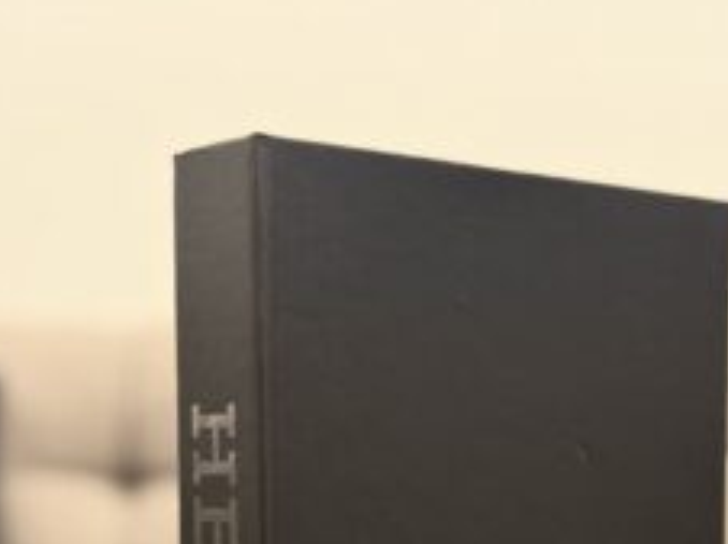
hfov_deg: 23.0
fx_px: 1786
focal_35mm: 85
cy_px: 624
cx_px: 467
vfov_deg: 16.7
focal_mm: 6.76
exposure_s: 1/33
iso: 400
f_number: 1.78
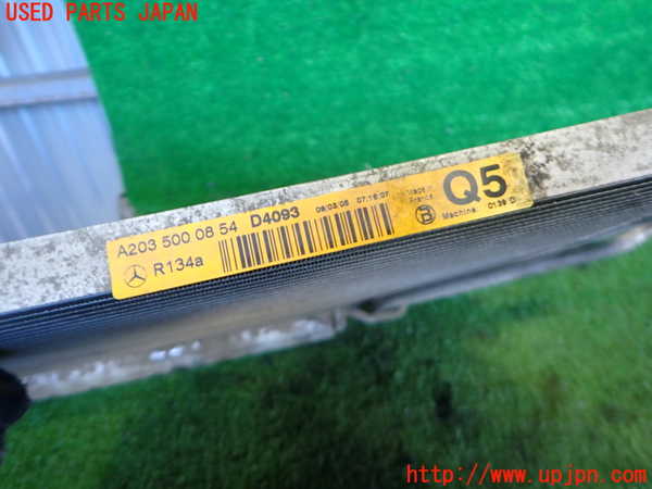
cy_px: 244
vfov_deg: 54.9
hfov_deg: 69.4
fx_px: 471
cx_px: 326
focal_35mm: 25
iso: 200
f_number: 2
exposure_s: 1/40
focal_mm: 4.5
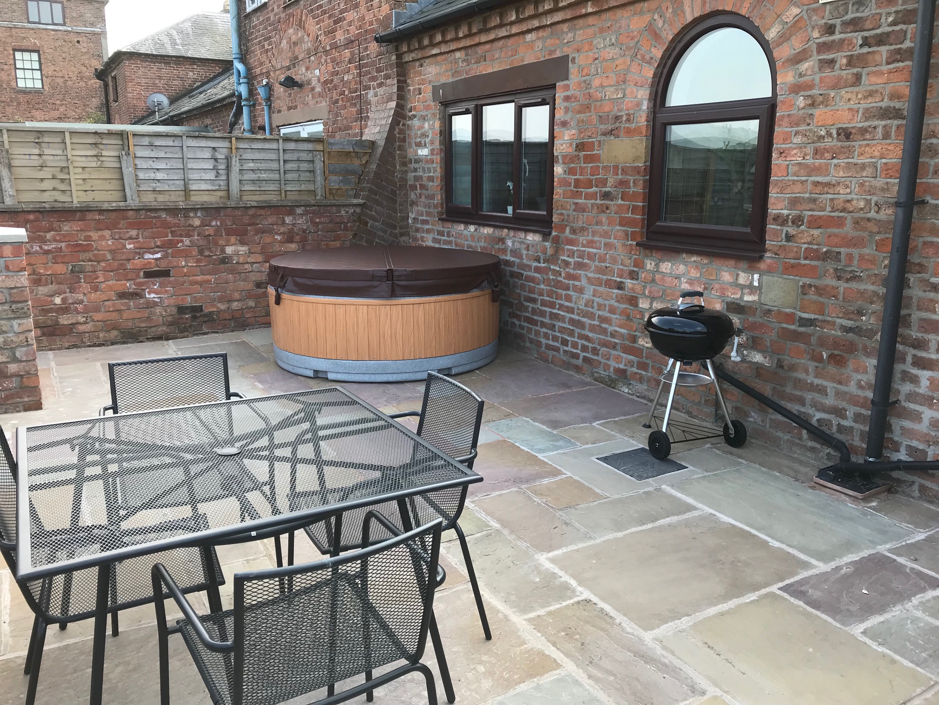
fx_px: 760
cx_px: 470
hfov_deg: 63.4
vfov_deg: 49.7
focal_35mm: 28
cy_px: 352
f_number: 1.8
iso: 20
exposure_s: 1/341
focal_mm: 3.99
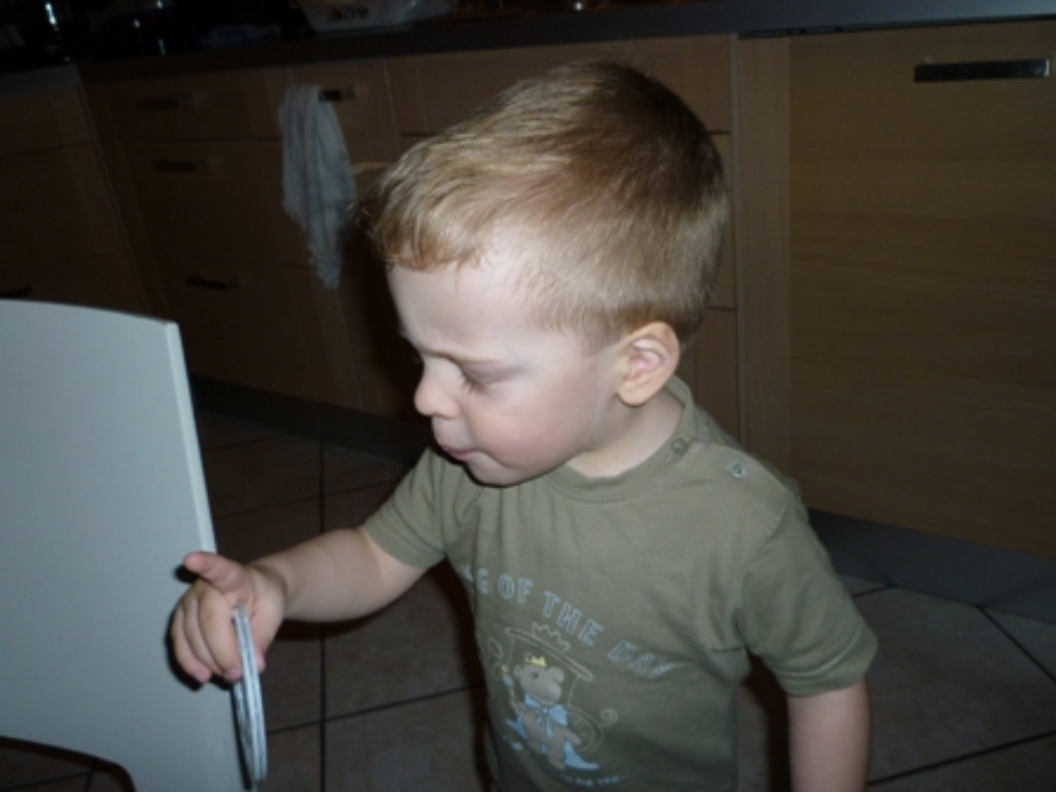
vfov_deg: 48.2
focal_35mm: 29
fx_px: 885
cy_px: 396
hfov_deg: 61.7
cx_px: 528
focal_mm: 5.2
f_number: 3.3
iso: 100
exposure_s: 1/125
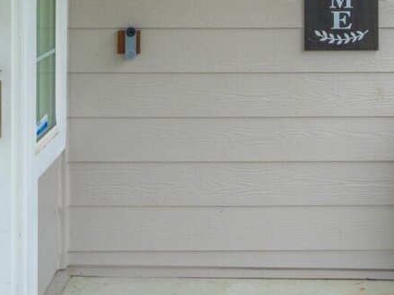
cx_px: 284
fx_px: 637
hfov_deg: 33.8
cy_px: -63
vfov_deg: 23.7
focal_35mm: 56
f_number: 6.7
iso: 100
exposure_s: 1/30
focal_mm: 18
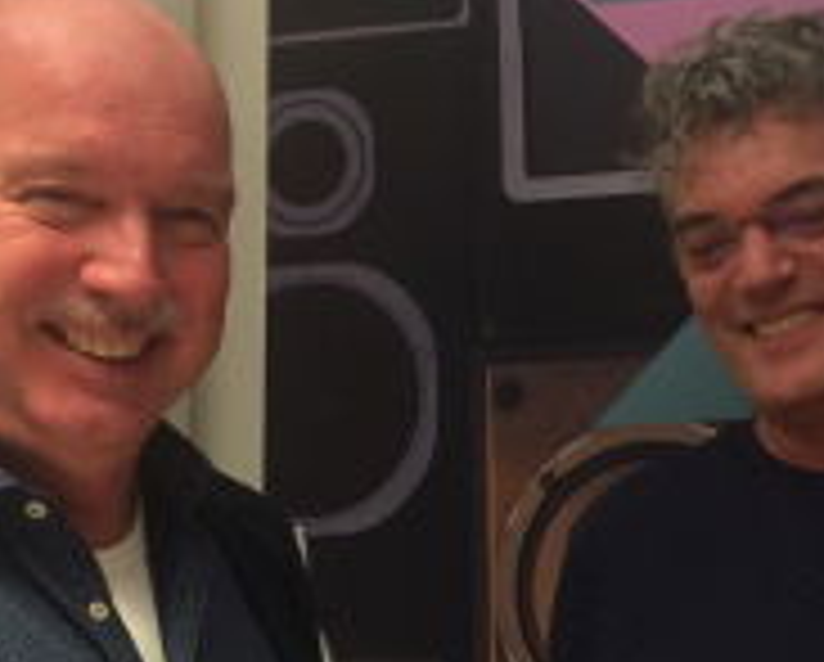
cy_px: 511
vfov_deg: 19.8
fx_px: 1881
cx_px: 756
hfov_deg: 24.0
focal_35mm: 77
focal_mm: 4.15
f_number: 2.2
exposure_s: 1/33
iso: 160
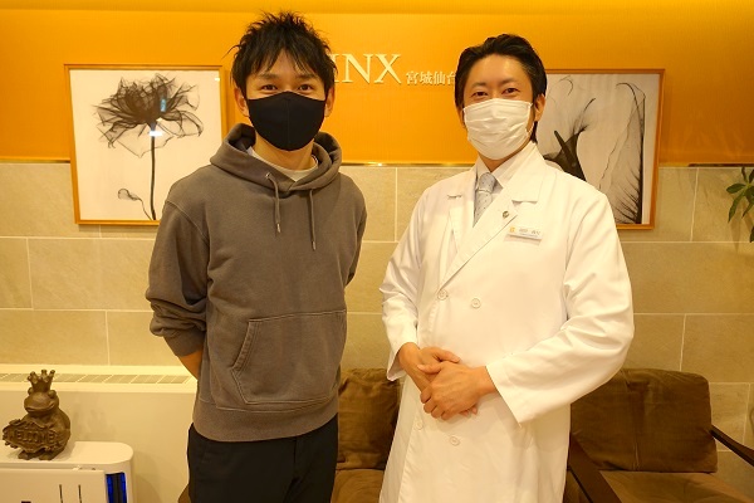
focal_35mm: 24
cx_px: 377
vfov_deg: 53.1
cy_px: 252
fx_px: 503
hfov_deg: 73.7
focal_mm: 8.8
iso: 125
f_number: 1.8
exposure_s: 1/30
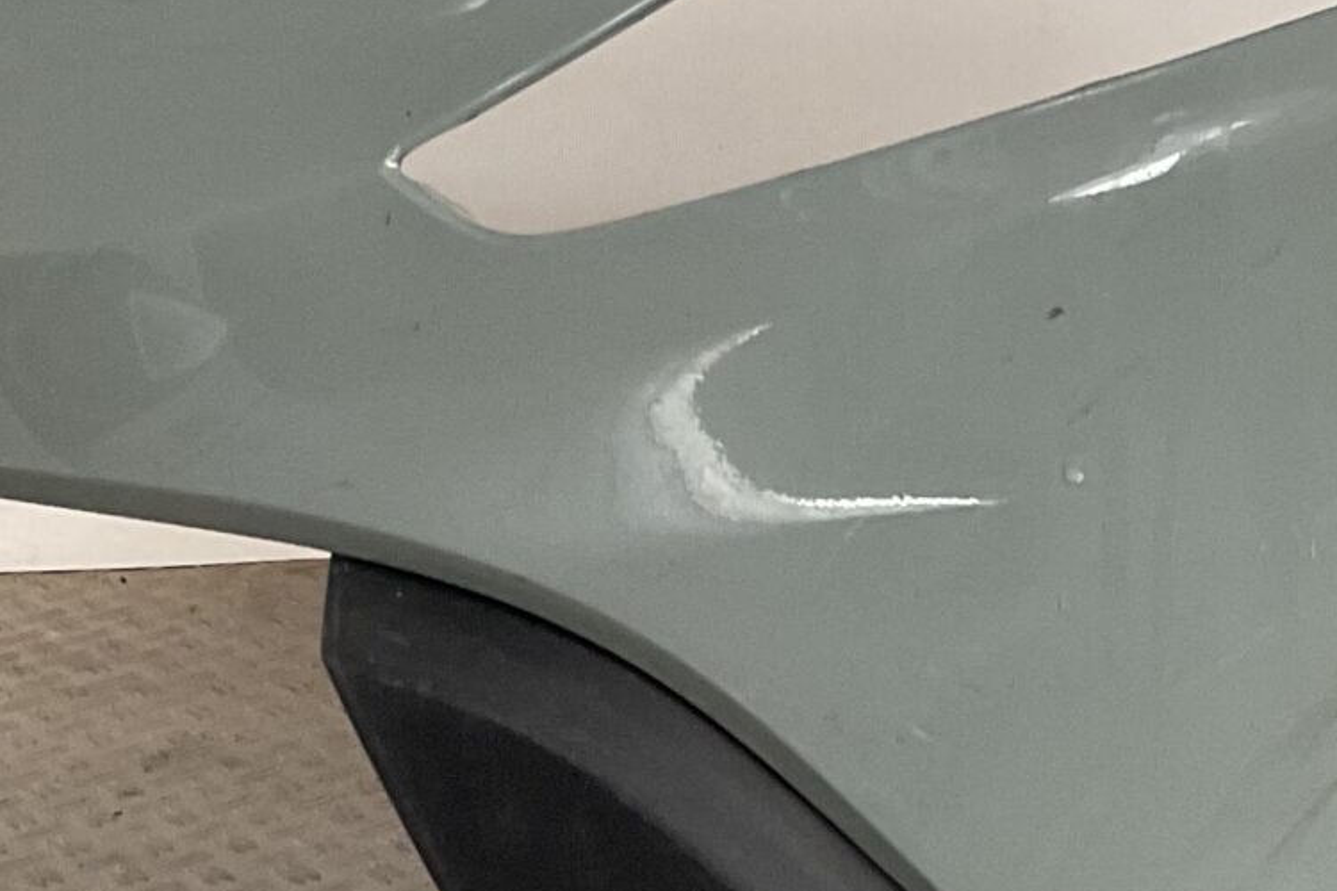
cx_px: 984
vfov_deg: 13.2
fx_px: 3825
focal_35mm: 103
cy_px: 832
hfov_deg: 19.7
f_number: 1.8
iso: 80
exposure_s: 1/60
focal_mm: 3
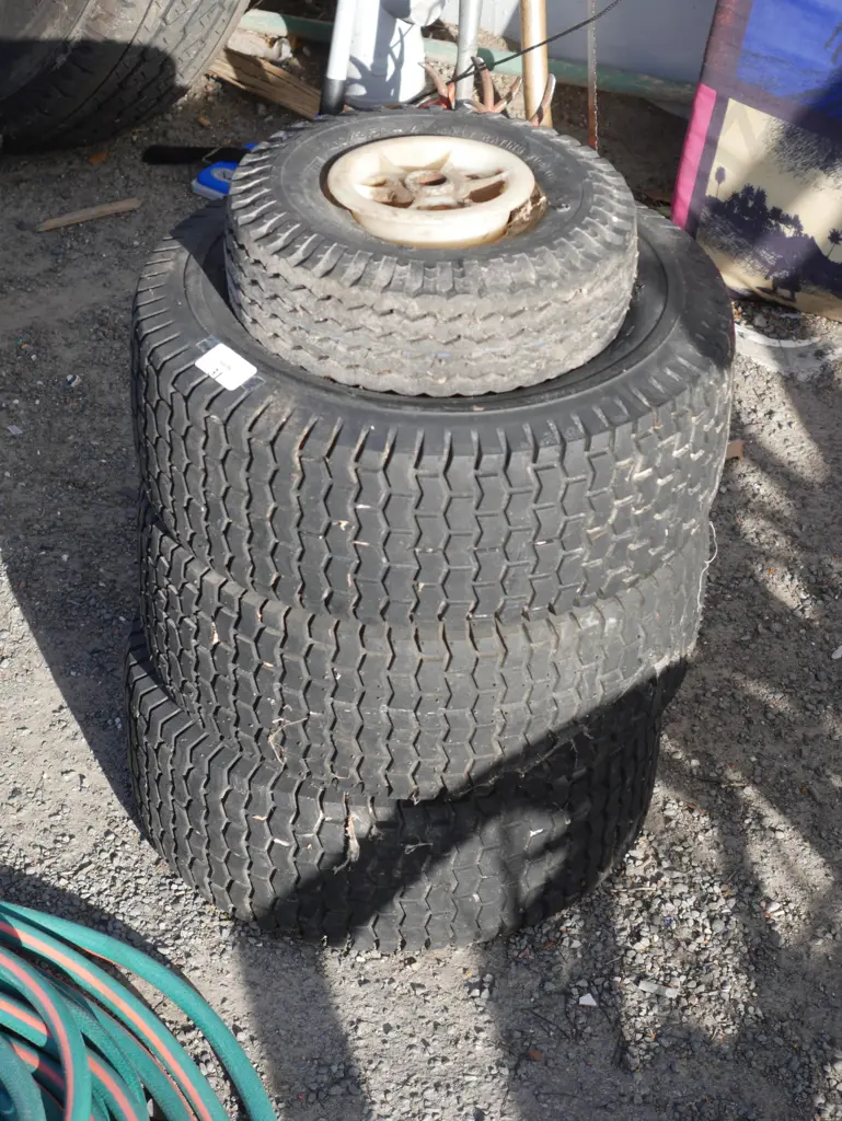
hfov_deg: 18.4
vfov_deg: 24.4
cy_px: 560
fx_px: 2592
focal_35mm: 80
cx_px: 421
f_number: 6.3
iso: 200
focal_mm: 40
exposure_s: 1/200
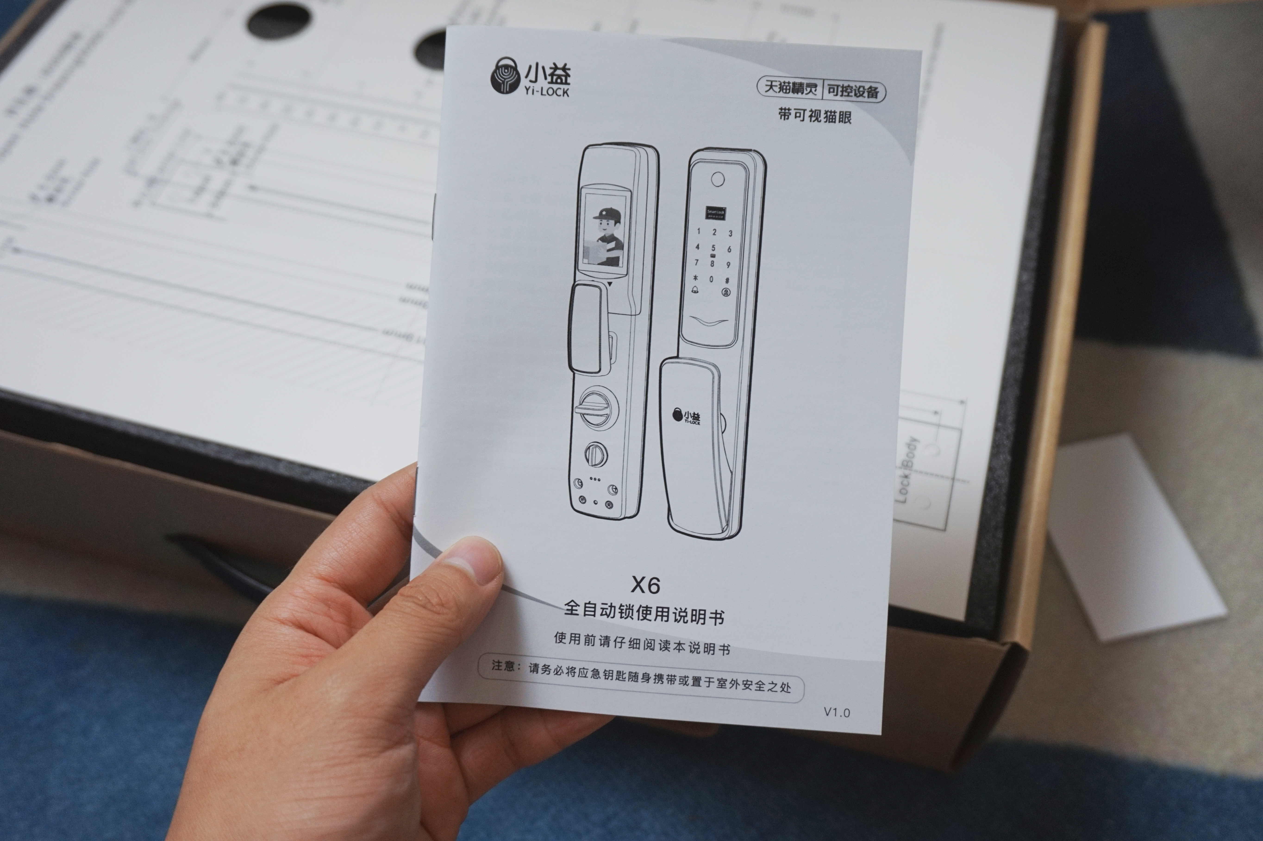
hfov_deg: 57.2
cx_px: 632
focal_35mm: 33
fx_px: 1157
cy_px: 420
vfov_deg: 39.9
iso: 400
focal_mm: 22
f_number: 4
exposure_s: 1/60
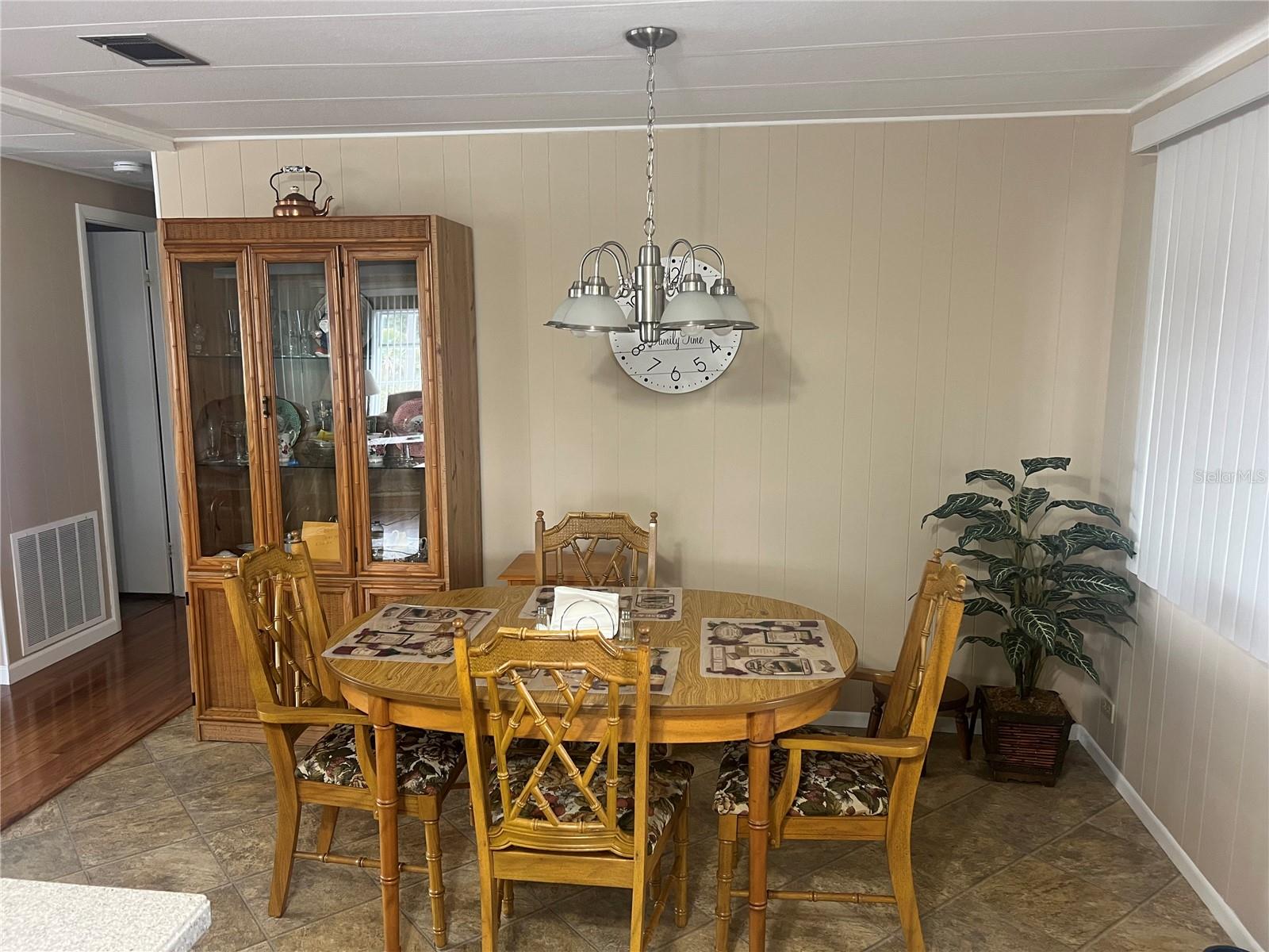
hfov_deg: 67.3
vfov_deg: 53.1
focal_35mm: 26
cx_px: 634
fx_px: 953
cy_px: 476
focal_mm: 5.7
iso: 200
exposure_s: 1/60
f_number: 1.5
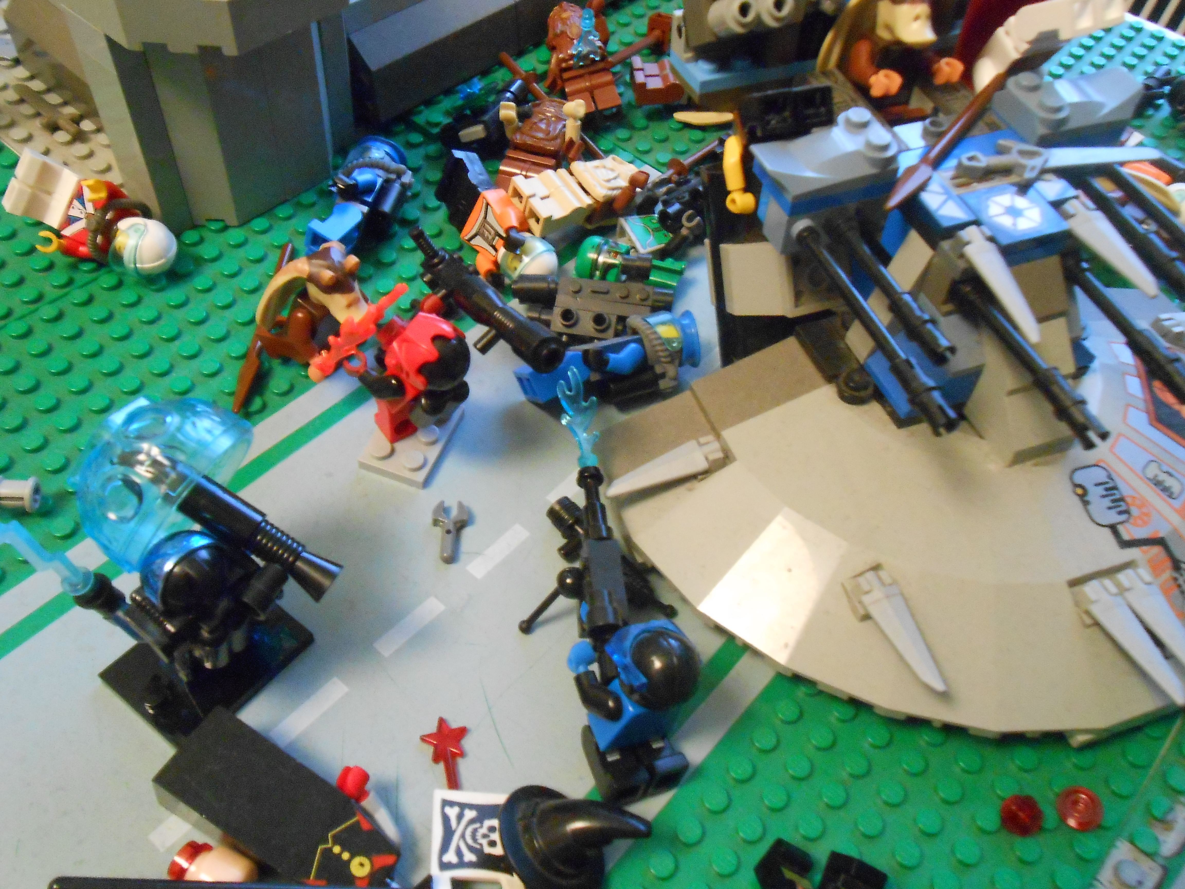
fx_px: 1027
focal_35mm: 30
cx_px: 592
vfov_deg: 46.8
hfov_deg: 60.0
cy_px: 444
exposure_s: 1/4
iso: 800
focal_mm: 5.3
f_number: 3.8
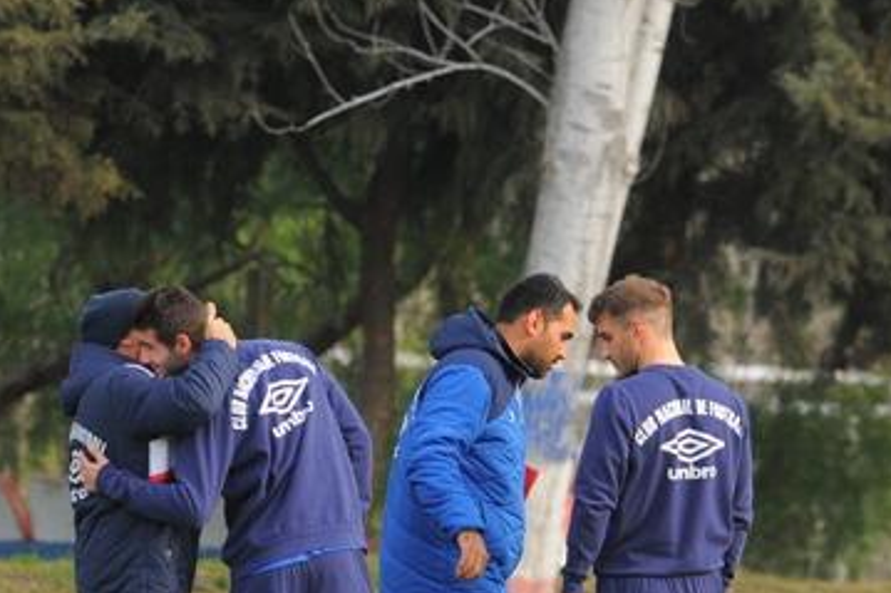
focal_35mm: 1002
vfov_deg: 1.4
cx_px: 228
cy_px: 602
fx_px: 24787
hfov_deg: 2.1
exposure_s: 1/640
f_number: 5.6
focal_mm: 300
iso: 500
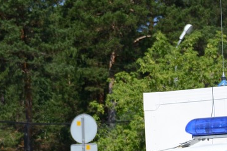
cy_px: 271
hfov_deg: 9.9
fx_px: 1312
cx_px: 184
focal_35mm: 208
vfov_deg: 6.5
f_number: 4.5
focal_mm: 50
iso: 200
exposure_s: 1/2000
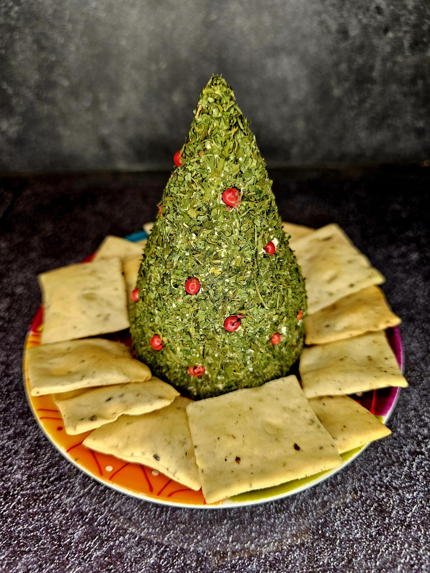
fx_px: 381
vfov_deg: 73.9
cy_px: 286
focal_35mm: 23
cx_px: 215
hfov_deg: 58.9
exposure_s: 1/58.8
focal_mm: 6.3
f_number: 1.7
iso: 50
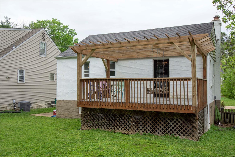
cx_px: 118
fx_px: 235
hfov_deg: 53.1
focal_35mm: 36
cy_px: 78
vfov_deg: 36.9
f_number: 8
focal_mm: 24
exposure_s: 1/500
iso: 280
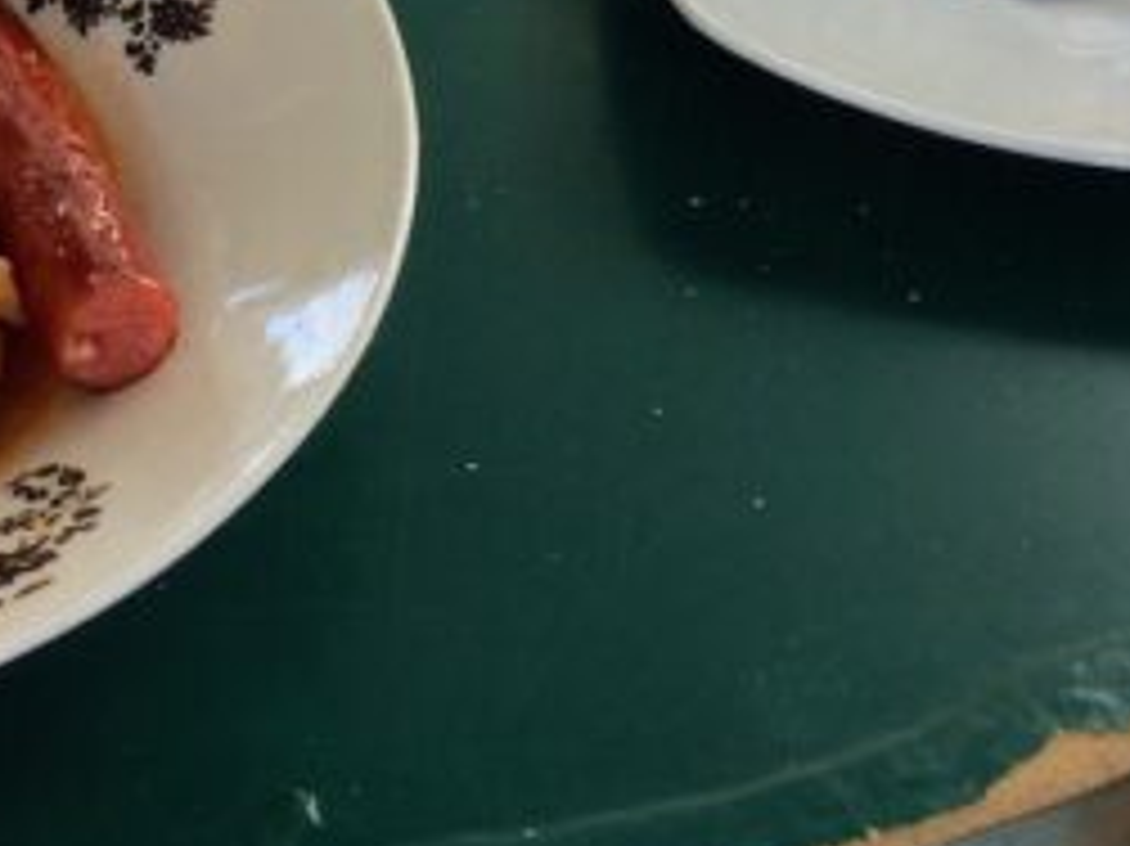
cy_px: -158
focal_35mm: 77
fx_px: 2512
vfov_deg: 18.2
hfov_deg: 24.8
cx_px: 182
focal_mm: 4.15
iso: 32
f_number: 2.2
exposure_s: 1/136
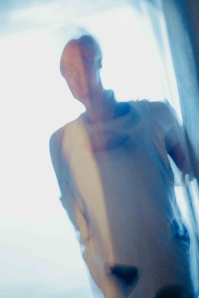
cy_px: 149
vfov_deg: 24.2
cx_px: 100
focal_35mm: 84
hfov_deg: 16.3
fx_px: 696
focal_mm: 56
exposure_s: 1/8
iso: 5000
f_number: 1.2
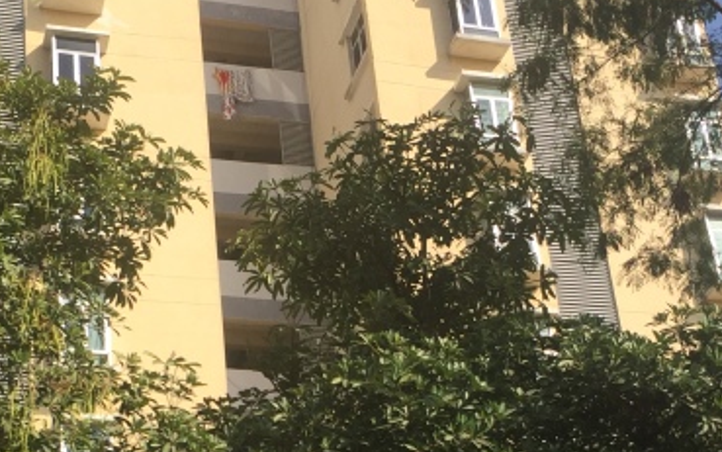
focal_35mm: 80
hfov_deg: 25.8
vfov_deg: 15.9
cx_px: 278
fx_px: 1575
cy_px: 489
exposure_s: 1/1276
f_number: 2.2
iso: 32
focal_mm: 4.15
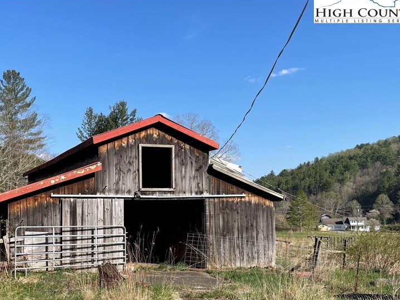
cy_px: 208
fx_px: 428
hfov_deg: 49.5
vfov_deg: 38.1
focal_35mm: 37
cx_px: 143
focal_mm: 4.2
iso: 32
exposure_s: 1/2564
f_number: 1.6
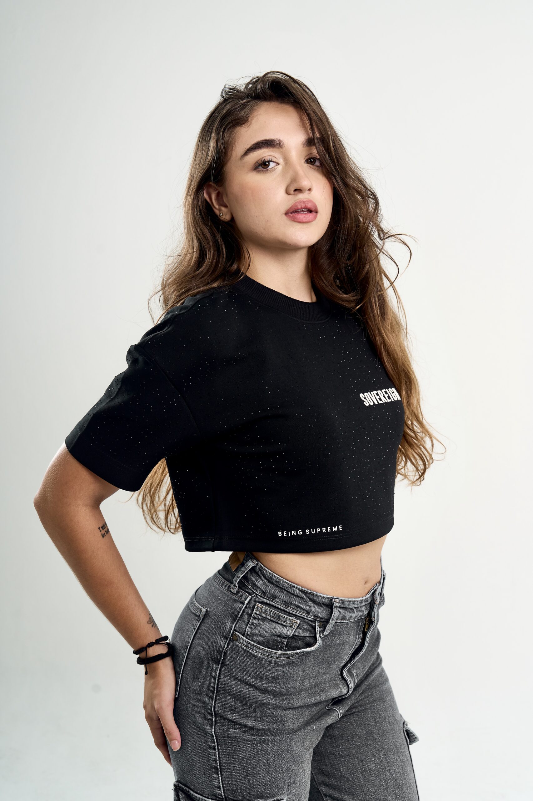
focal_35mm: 50
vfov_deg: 39.6
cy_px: 400
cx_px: 266
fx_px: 1111
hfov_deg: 27.0
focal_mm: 50
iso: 250
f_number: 7.1
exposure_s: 1/160
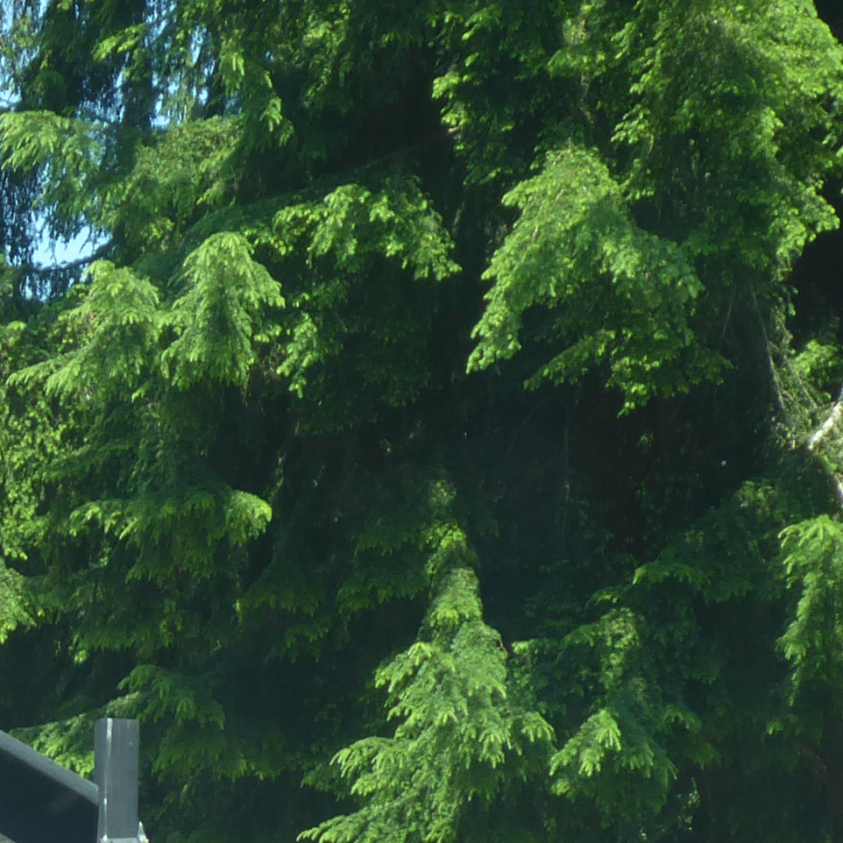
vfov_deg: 7.2
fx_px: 6585
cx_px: -504
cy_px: 1094
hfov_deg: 7.2
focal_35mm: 239
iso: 80
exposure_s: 1/125
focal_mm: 11.7
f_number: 4.4
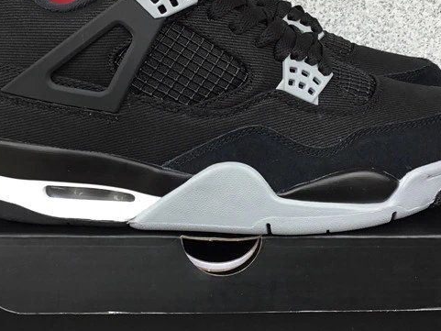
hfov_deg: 33.2
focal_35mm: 58
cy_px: 152
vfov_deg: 25.2
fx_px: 739
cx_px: 224
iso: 40
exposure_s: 1/100
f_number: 2.4
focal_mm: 3.3
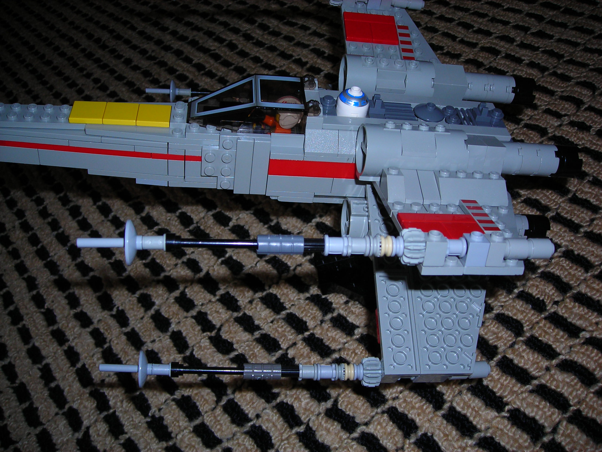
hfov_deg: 49.0
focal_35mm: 38
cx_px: 301
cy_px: 226
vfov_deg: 37.7
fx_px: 661
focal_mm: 6.3
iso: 50
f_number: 3.2
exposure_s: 1/60.1
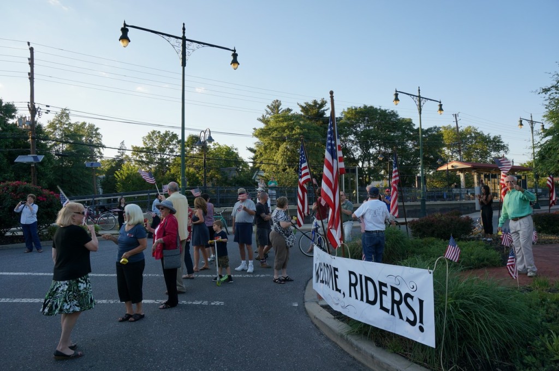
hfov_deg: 73.8
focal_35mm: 24
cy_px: 186
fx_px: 372
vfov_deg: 53.0
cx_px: 280
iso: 100
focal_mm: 16
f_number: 7.1
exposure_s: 1/100
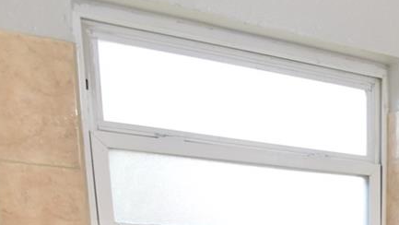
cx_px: 522
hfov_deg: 29.0
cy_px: 400
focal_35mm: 58
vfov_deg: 17.2
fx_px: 614
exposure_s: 1/90
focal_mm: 10
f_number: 3.5
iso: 800
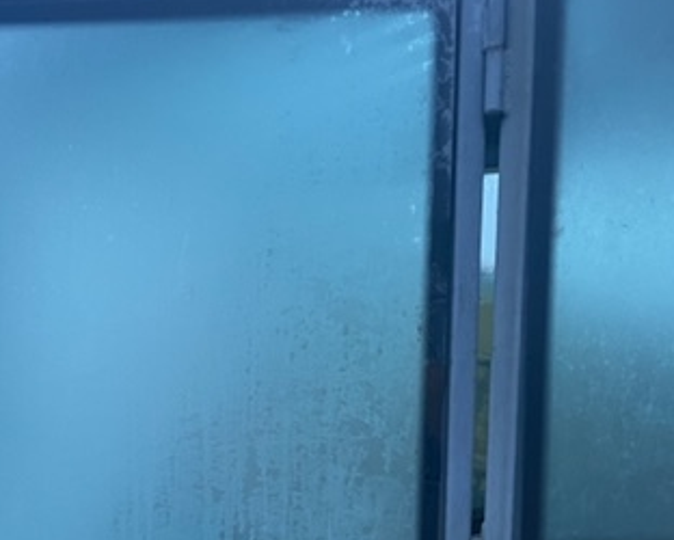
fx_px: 1038
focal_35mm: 52
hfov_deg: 35.5
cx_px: 207
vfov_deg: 26.8
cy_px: 594
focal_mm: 4.2
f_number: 1.6
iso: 320
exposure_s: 1/60
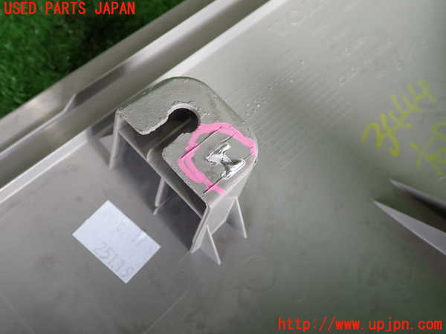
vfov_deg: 39.7
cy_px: 167
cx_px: 223
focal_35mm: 36
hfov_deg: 51.4
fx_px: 464
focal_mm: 6.37
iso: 200
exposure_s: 1/80
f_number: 2.5
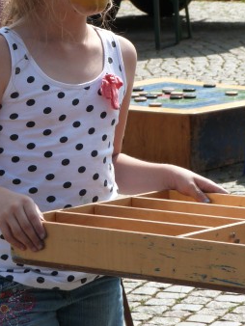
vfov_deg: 8.7
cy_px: 131
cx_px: 102
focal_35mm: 227
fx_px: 2139
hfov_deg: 6.6
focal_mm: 23.1
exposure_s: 1/320
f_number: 5.6
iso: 100
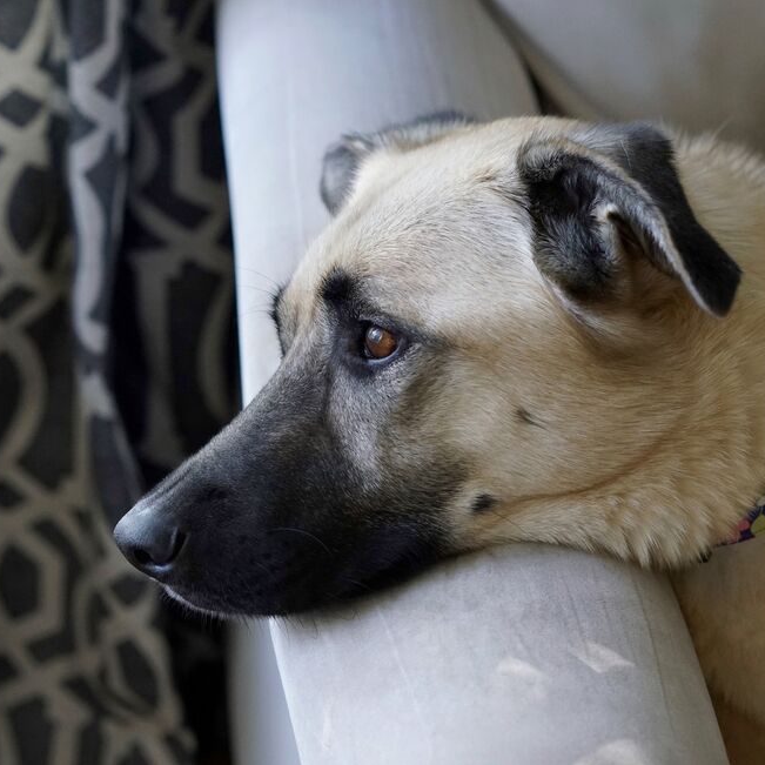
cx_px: 373
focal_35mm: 96
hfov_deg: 18.1
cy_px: 382
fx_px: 2400
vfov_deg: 18.1
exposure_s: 1/160
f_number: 3.2
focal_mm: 50
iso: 1600
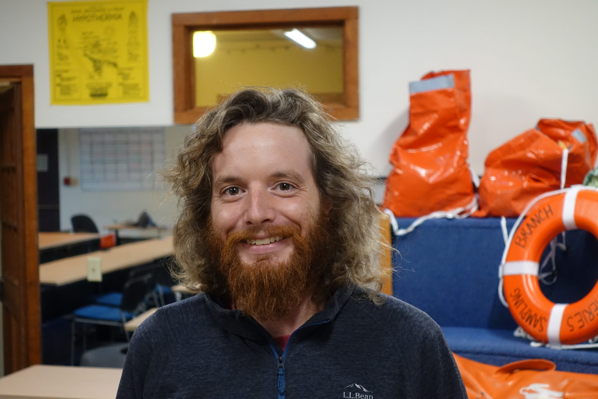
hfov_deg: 28.8
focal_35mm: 70
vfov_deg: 19.5
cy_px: 200
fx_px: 1163
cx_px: 299
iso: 1250
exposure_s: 1/80
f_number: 2.8
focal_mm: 25.7
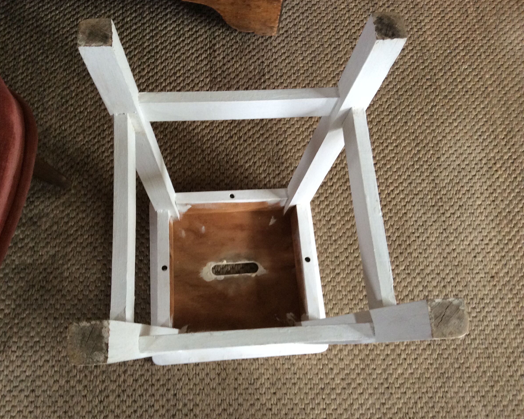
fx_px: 527
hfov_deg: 52.8
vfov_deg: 43.4
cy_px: 208
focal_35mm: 34
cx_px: 239
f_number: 2.4
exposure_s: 1/25
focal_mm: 3.3
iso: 125
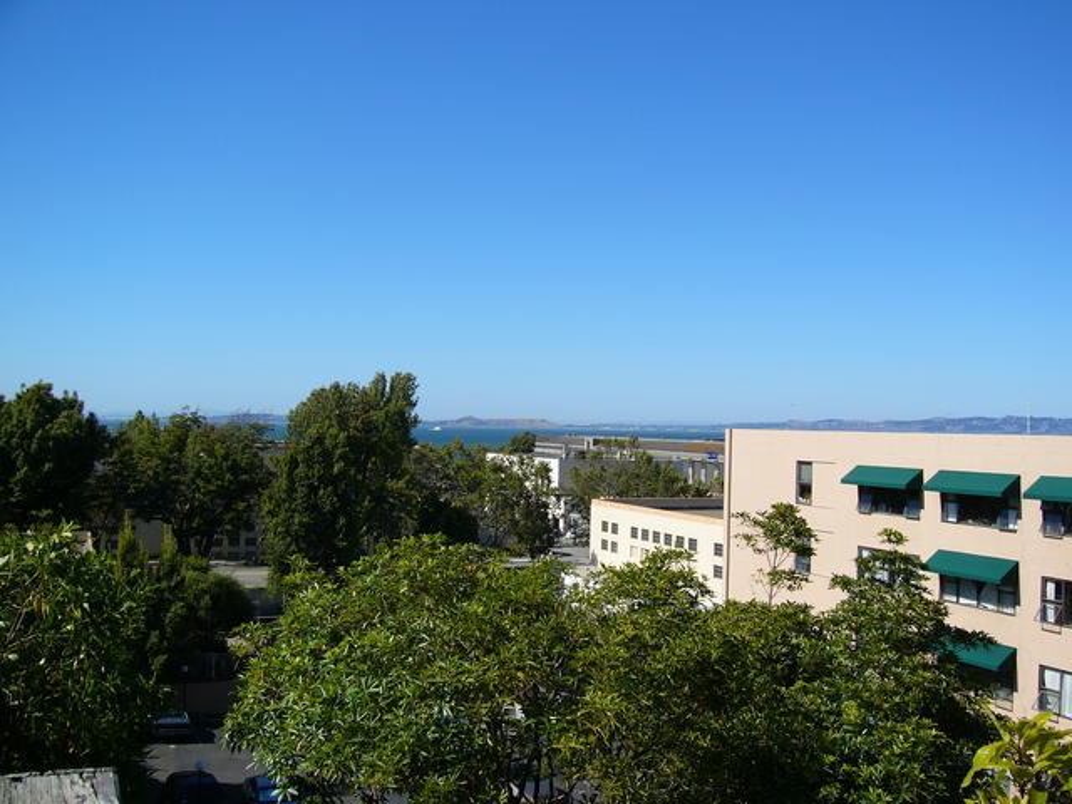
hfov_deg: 52.6
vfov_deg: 40.7
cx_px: 536
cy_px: 402
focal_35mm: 35
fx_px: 1084
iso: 50
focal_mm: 5.8
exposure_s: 1/200
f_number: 8
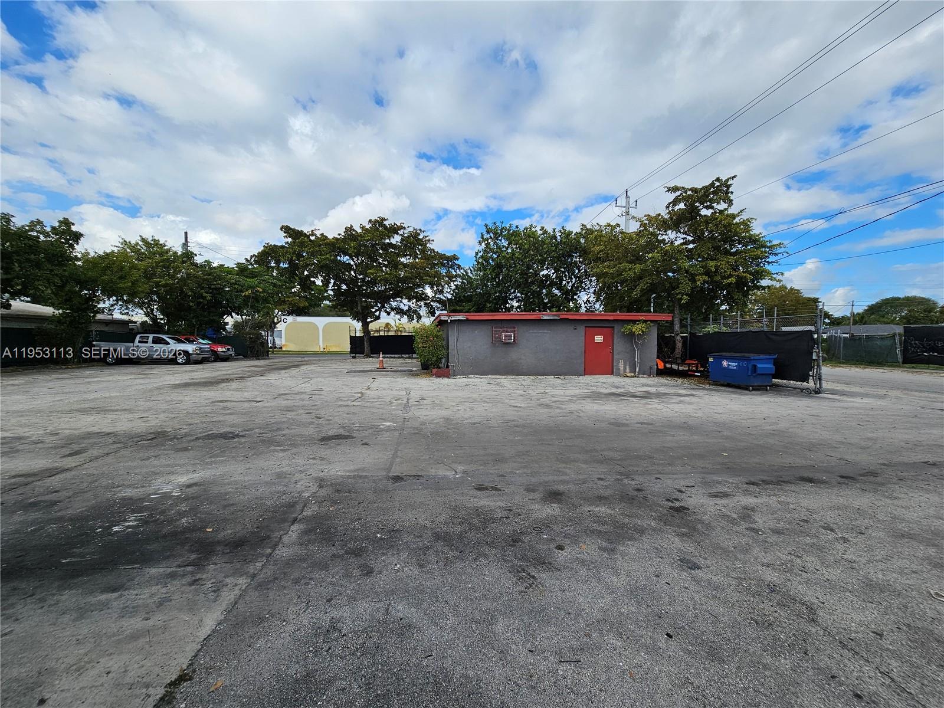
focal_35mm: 13
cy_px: 354
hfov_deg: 106.2
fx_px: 355
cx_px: 472
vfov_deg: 89.9
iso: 50
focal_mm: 2.2
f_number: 2.2
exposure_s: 1/2600
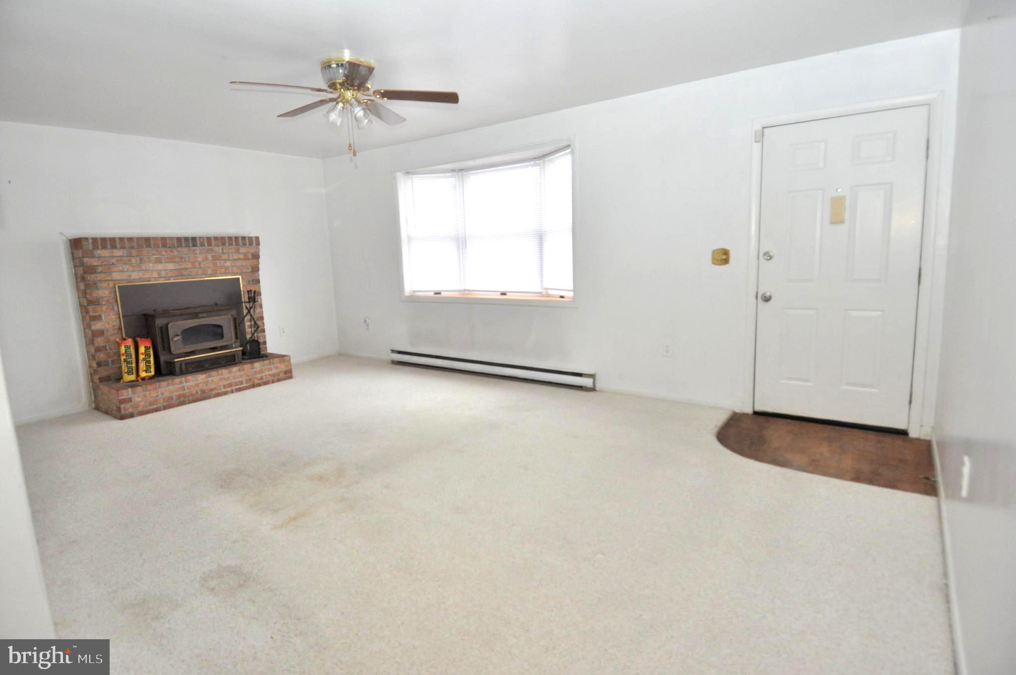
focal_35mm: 18
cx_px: 508
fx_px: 507
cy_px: 338
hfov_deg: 90.1
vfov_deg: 67.2
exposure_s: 1/60
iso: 800
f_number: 4
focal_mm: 12
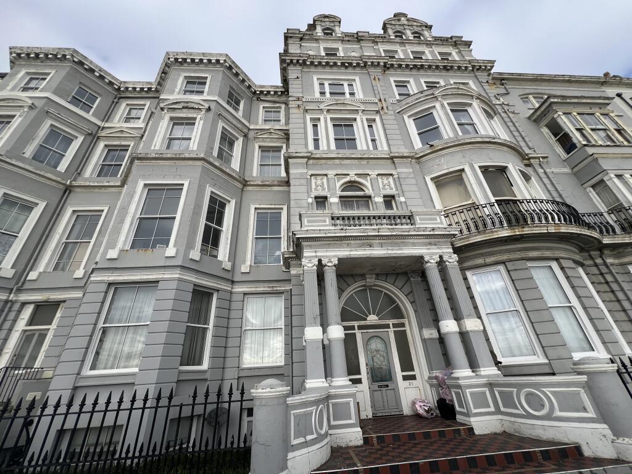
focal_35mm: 13
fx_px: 237
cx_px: 316
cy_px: 237
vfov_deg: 89.9
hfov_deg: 106.2
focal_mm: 1.57
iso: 32
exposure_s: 1/1074
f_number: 1.8
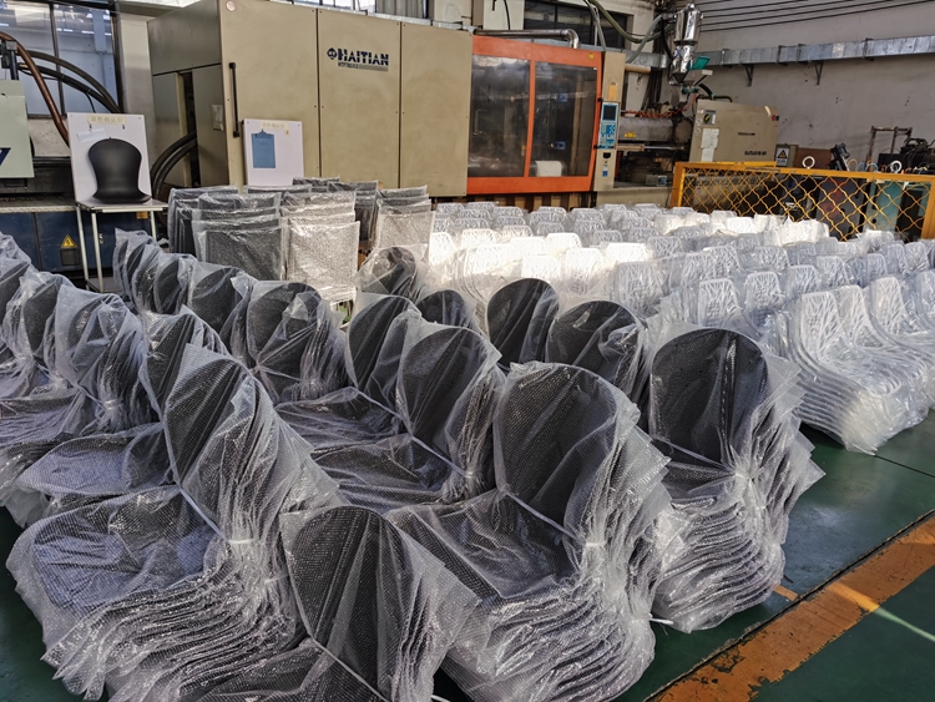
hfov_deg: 65.3
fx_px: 730
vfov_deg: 51.4
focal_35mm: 27
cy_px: 351
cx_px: 468
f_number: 1.6
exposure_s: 1/439
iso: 50
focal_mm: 5.56
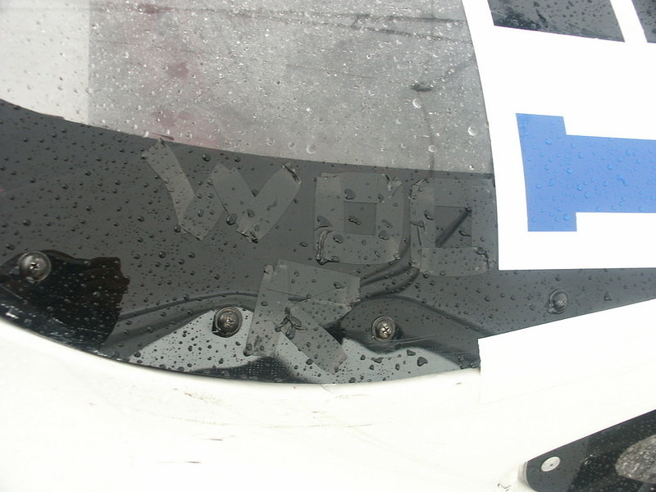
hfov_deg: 44.8
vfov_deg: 34.3
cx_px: 328
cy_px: 246
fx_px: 796
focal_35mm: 42
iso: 100
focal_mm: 10.84
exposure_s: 1/45
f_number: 2.8
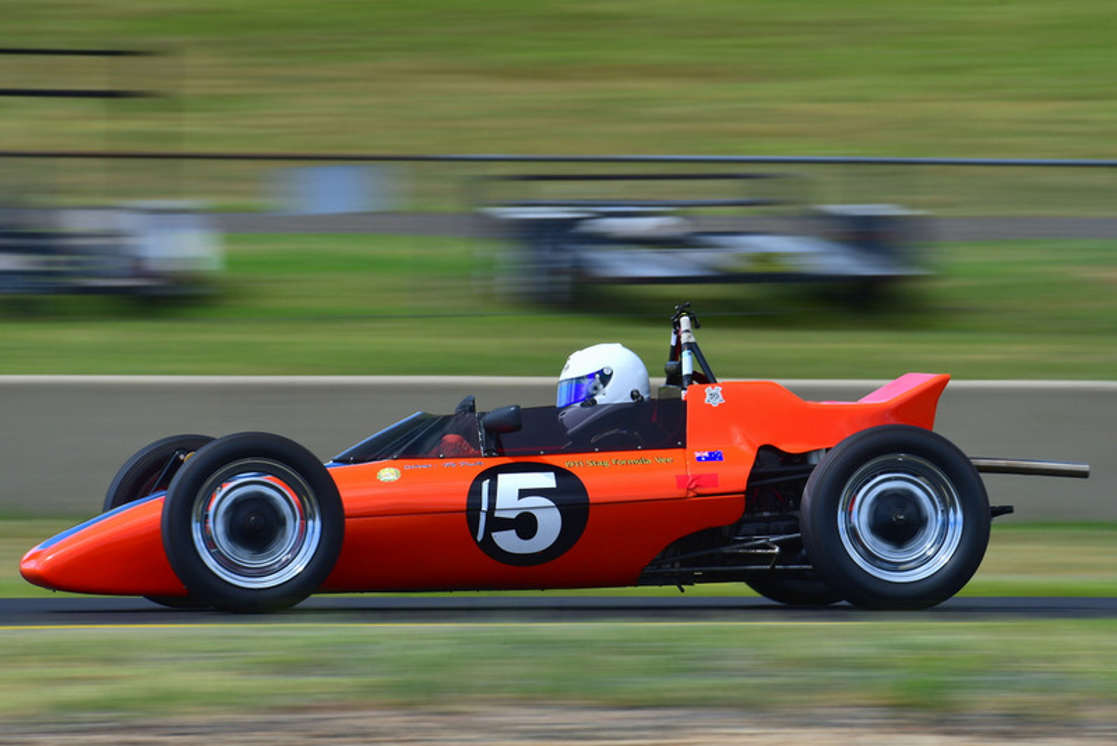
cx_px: 558
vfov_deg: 4.6
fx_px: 9311
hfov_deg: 6.9
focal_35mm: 300
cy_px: 373
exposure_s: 1/125
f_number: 13
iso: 100
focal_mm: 200
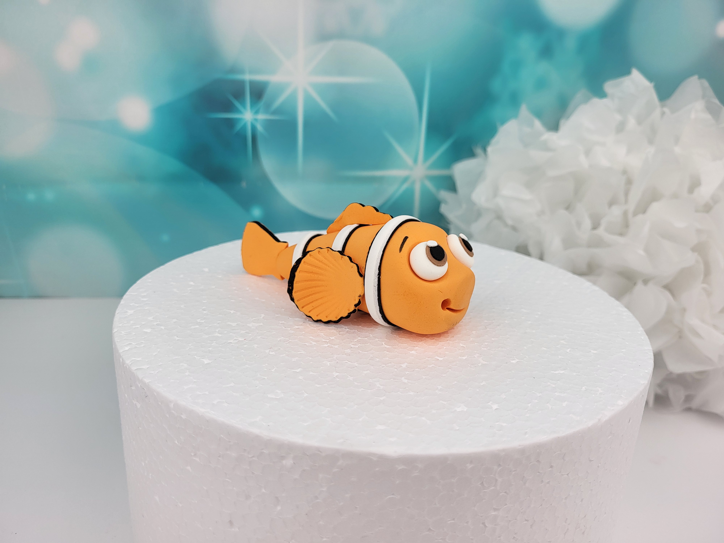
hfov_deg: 67.3
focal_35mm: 26
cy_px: 272
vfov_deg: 53.1
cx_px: 362
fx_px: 544
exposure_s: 1/214
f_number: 1.8
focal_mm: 5.4
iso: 40
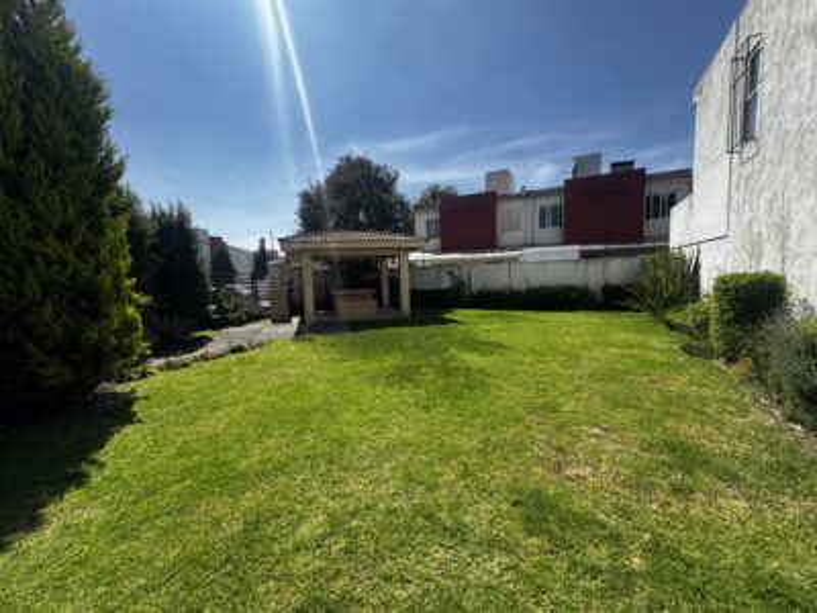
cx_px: 408
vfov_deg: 85.7
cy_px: 306
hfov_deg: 102.1
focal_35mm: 14
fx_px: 330
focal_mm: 2.22
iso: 50
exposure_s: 1/1346
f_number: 2.2
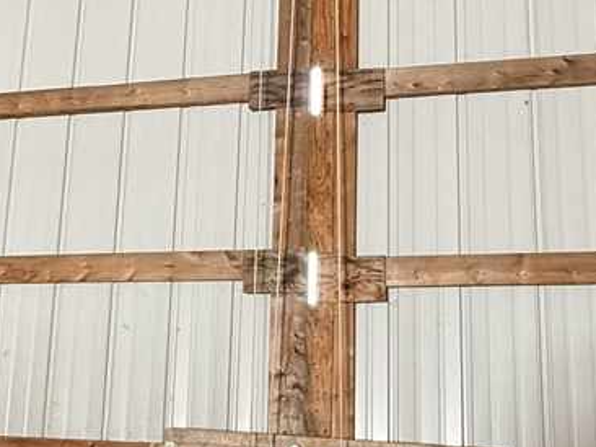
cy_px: 284
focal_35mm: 49
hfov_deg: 38.6
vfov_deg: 29.5
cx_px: 217
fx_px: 843
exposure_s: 1/87
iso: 320
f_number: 2.2
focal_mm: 2.22
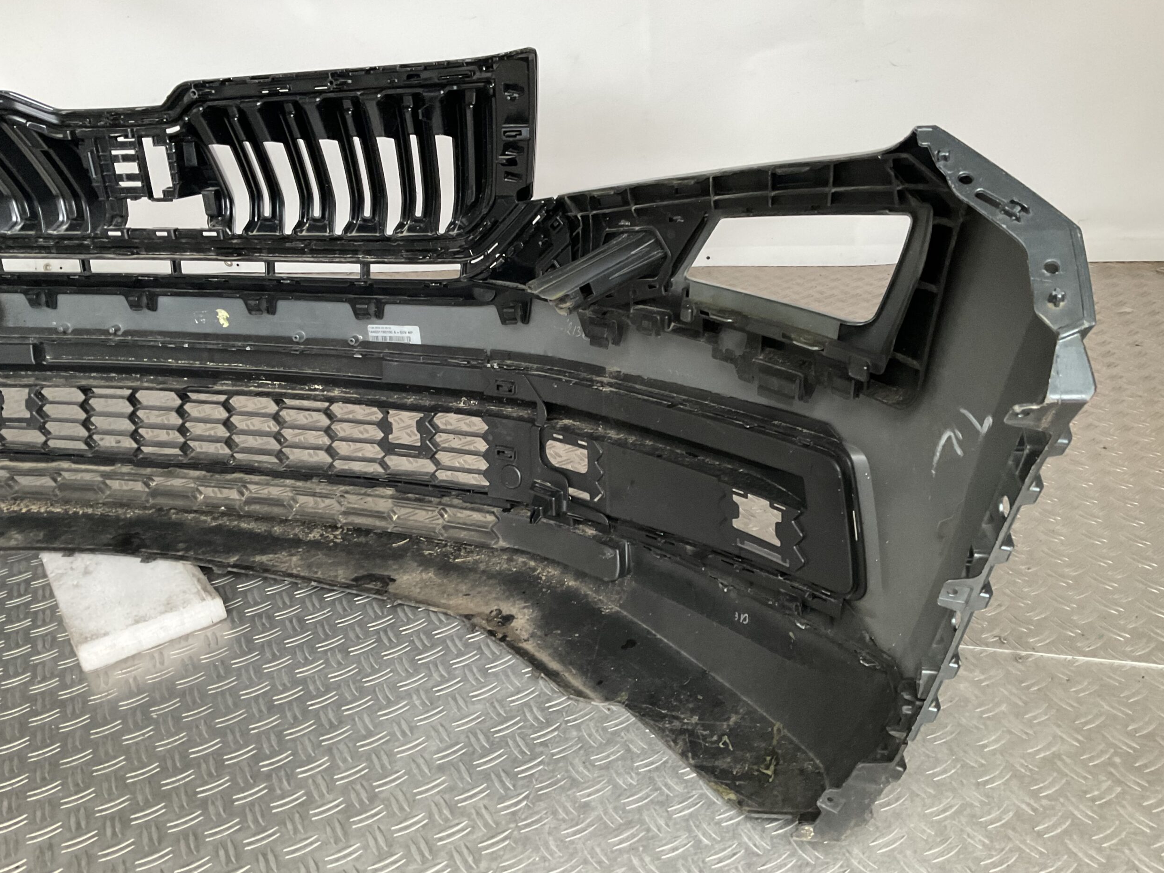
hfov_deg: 60.0
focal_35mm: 30
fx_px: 1009
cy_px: 433
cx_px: 570
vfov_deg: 46.8
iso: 200
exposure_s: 1/33
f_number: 1.8
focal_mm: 3
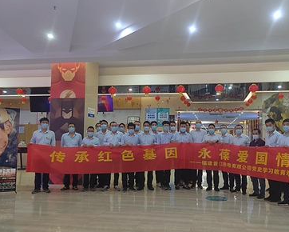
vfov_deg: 47.1
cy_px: 120
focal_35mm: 31
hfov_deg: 56.8
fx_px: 265
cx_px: 172
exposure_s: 1/50
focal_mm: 5.52
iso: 3059
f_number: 1.9
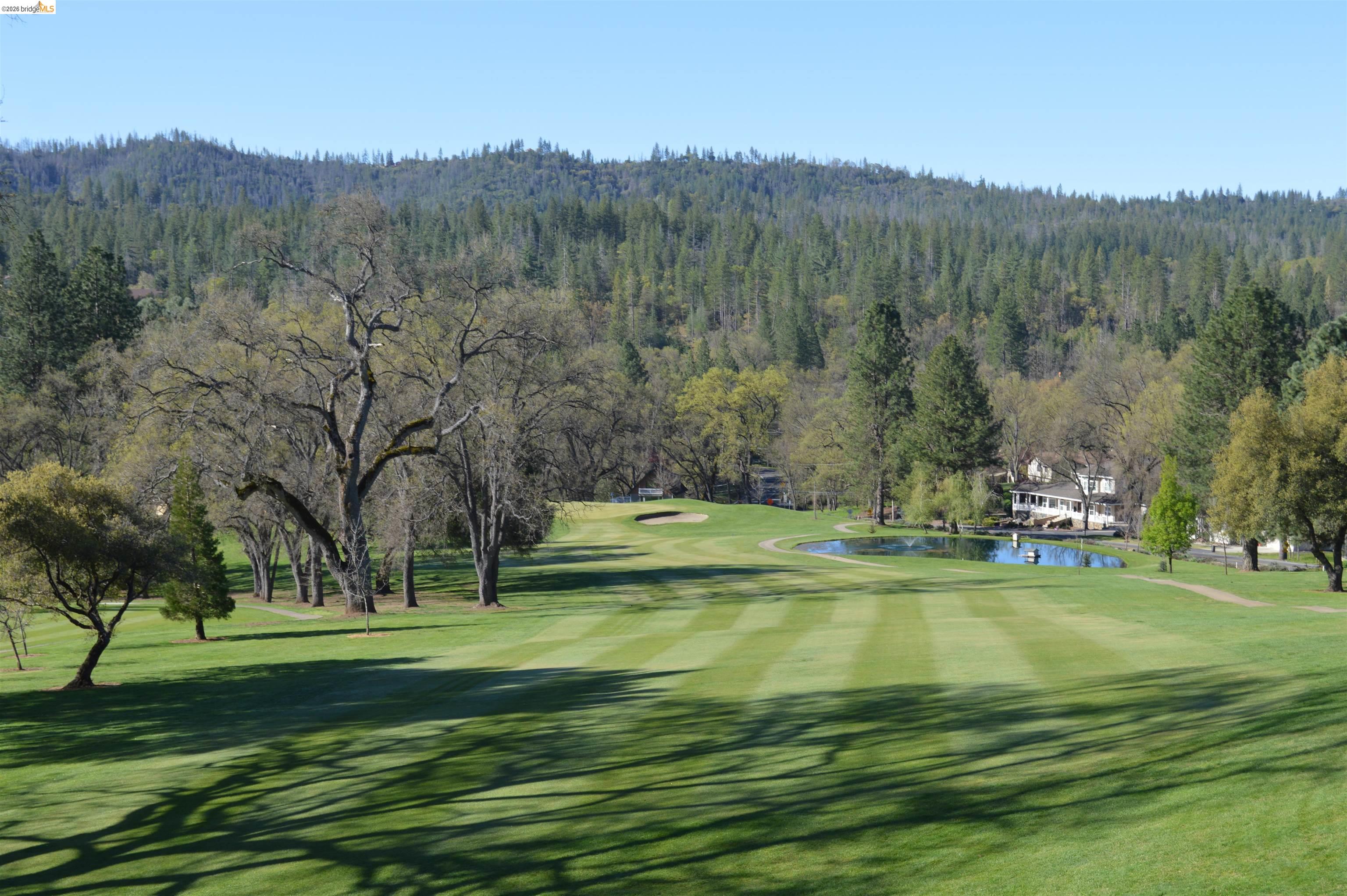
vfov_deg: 23.7
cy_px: 448
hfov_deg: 35.1
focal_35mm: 57
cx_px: 674
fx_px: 2131
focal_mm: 38
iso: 100
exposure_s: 1/200
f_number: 7.1
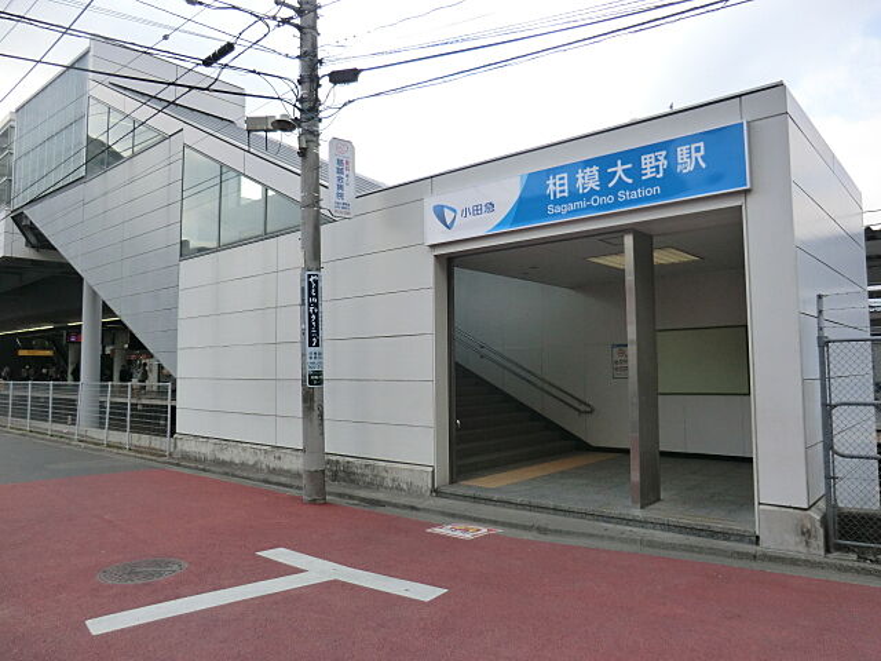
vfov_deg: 56.8
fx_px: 611
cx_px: 440
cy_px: 330
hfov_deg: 71.6
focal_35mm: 24
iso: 80
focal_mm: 4.3
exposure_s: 1/640
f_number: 3.2
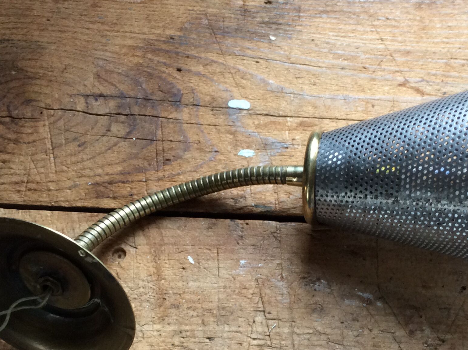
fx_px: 729
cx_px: 267
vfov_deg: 26.7
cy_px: 246
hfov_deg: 35.5
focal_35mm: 54
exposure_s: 1/25
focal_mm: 3.3
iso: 80
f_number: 2.4
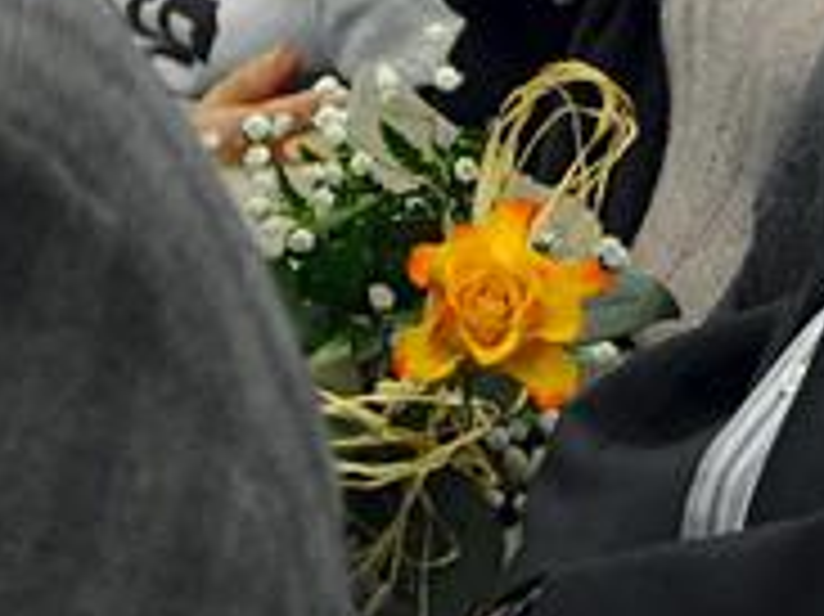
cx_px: 1720
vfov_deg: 2.8
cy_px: -79
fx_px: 12727
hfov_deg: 3.7
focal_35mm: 535
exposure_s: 1/80
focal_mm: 80
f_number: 5.6
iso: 2500
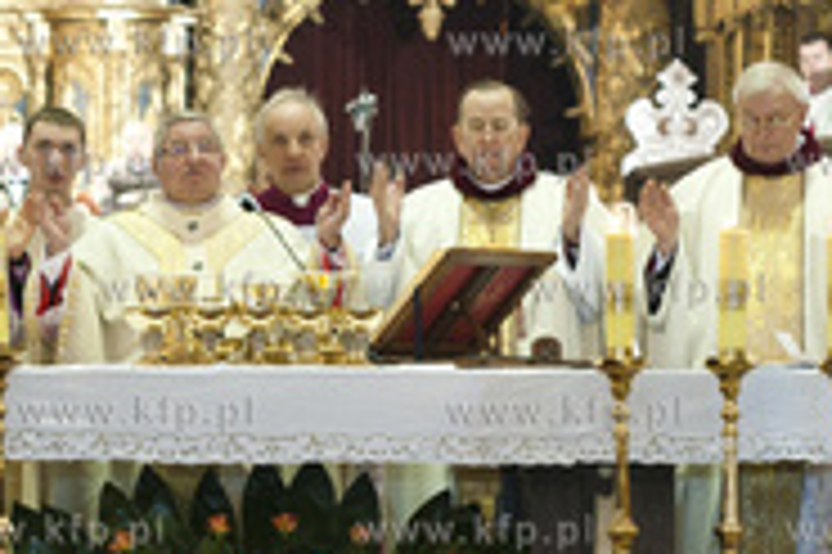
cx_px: 378
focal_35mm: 227
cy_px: 347
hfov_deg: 9.1
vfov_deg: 6.0
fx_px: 5241
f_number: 2.8
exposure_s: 1/30
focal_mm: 70
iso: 1600
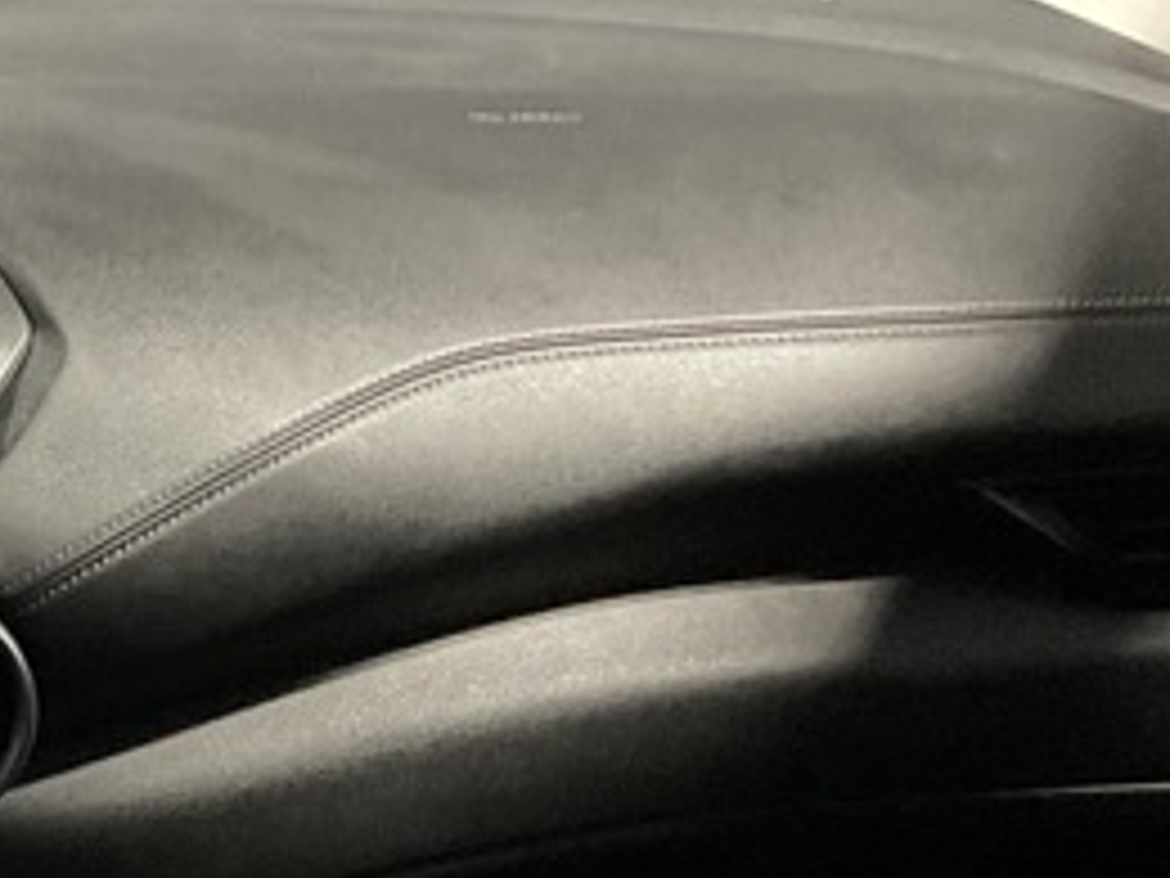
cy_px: 392
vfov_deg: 13.8
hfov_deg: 16.6
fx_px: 3617
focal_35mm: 107
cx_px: -612
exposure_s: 1/60
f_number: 1.8
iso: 160
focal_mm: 3
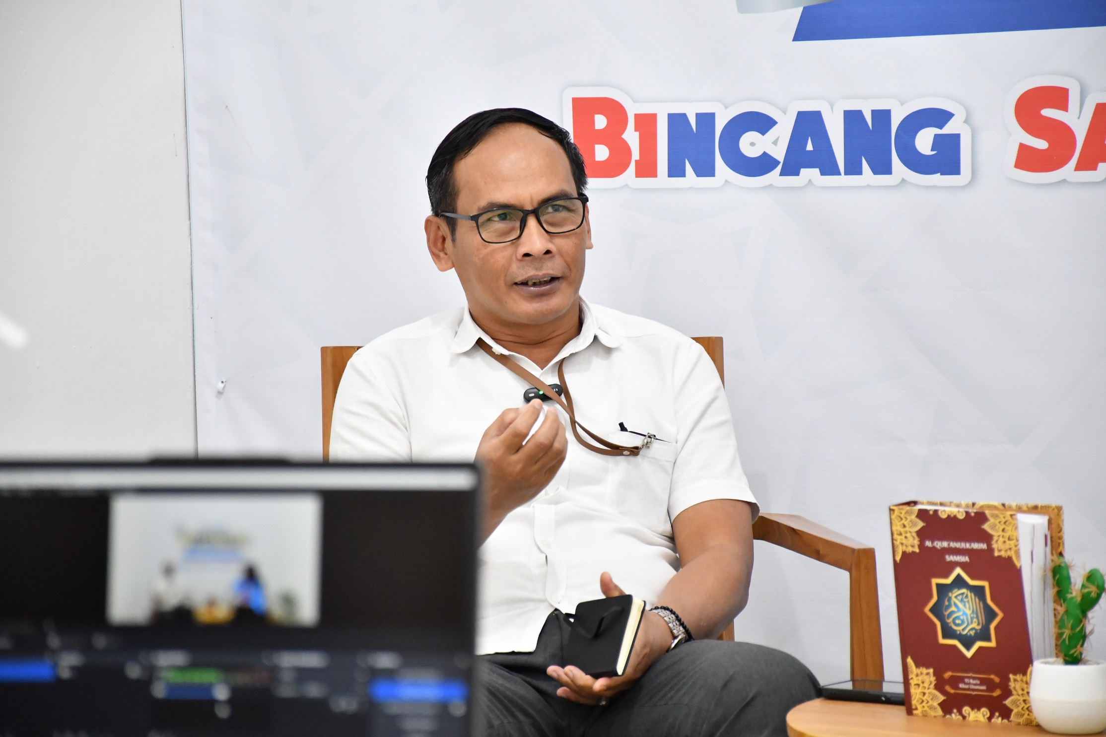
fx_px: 5161
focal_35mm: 168
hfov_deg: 12.2
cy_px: 368
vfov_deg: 8.2
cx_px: 553
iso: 3200
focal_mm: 112
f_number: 5.6
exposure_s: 1/50
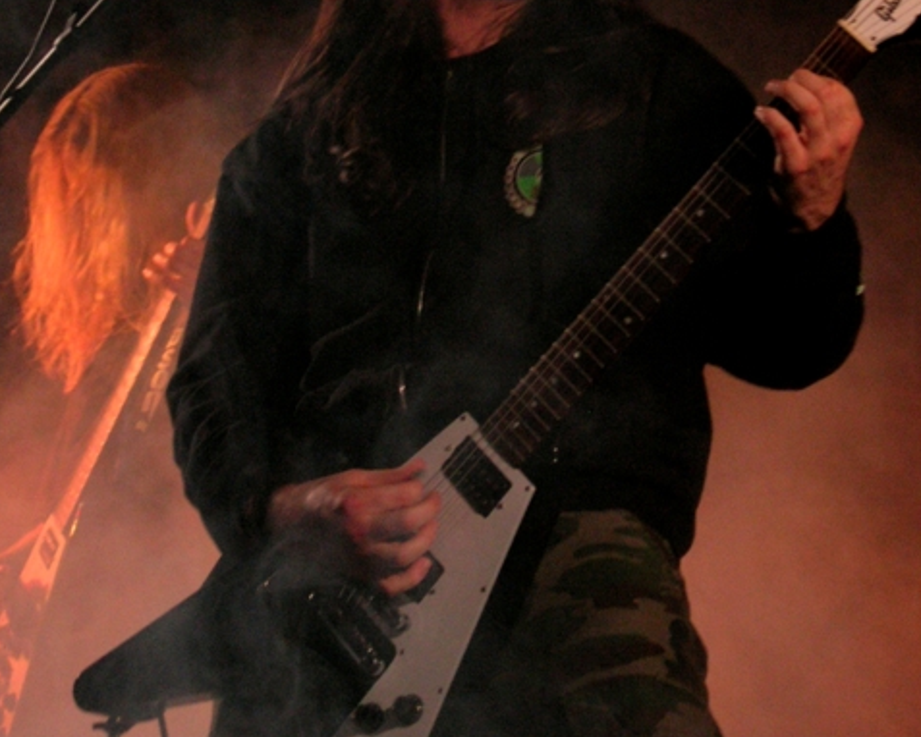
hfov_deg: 13.0
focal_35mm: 148
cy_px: 133
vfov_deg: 10.4
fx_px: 4036
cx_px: 460
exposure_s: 1/60
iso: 200
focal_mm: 23.4
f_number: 4.9
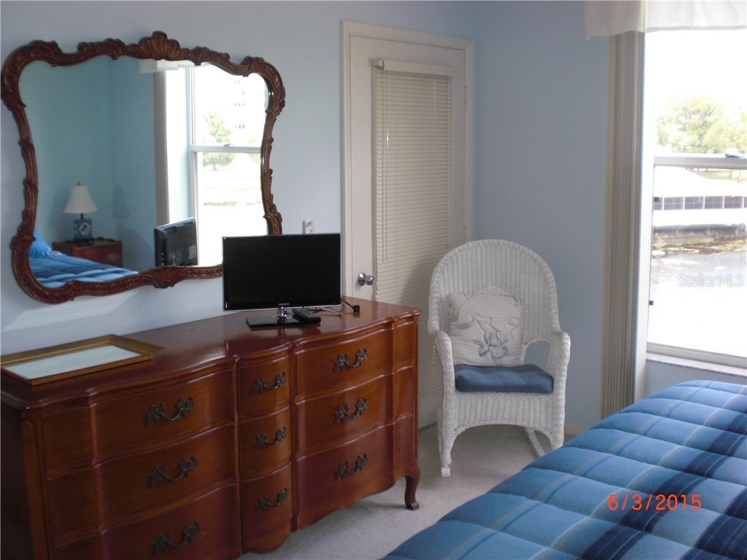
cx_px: 374
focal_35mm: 38
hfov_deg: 49.0
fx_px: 820
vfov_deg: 37.7
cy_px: 280
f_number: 3.1
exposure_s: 1/100
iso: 100
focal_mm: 6.3
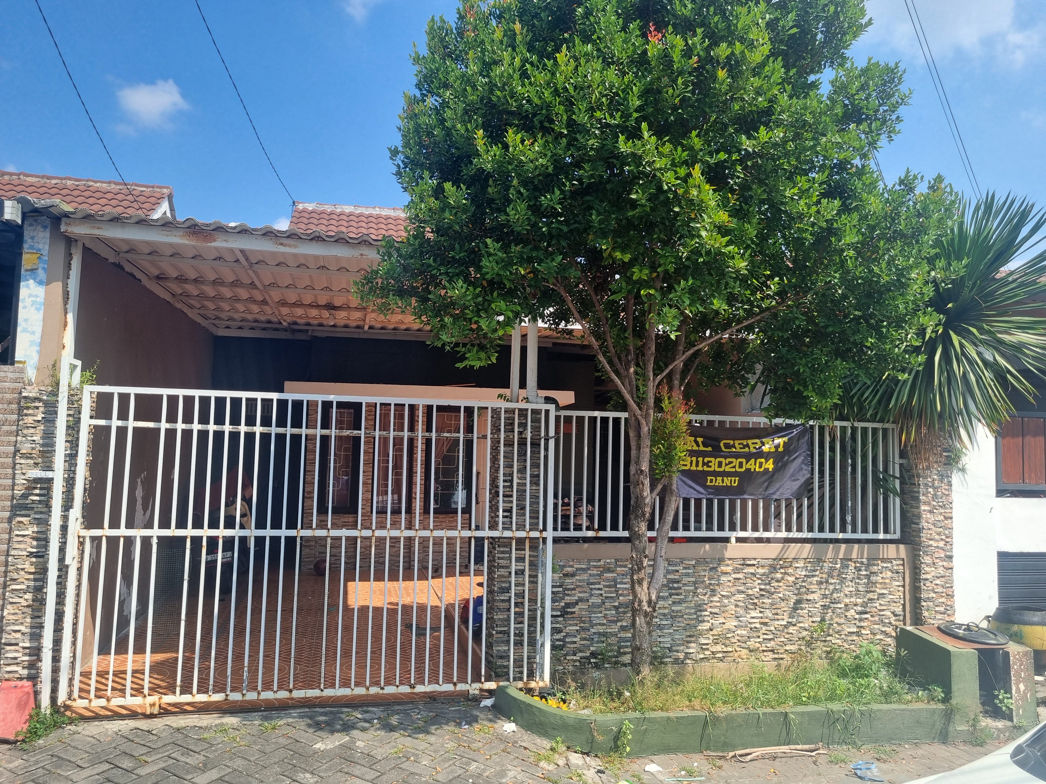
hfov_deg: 67.3
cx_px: 523
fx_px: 786
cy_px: 392
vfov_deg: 53.1
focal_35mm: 26
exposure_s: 1/1424
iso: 50
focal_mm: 5.4
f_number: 1.8
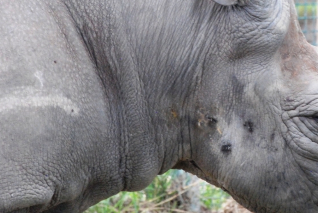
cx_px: 294
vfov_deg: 1.5
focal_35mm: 927
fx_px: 8201
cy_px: 75
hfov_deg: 2.2
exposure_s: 1/160
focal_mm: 300
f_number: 14
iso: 1600
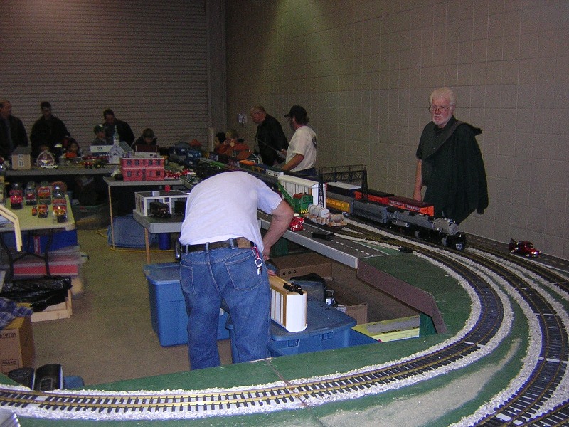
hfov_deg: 51.4
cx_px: 284
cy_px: 214
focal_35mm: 36
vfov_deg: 39.7
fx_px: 592
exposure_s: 1/60.1
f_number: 2.6
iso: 400
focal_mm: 4.7
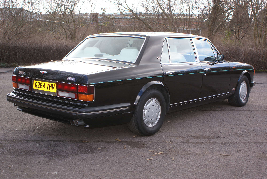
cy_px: 90
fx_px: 334
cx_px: 134
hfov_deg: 43.6
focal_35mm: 45
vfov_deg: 29.9
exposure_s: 1/80
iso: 100
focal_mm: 30
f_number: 5.6
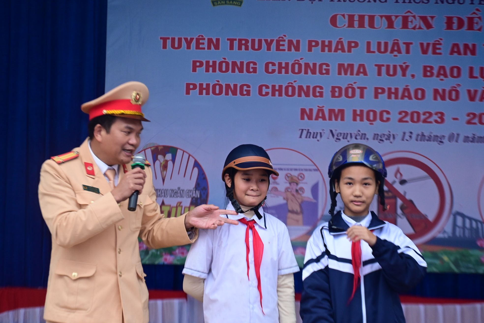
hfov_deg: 9.8
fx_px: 2823
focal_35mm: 210
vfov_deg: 6.5
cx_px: 242
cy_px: 162
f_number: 5.6
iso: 1250
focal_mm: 140
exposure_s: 1/200
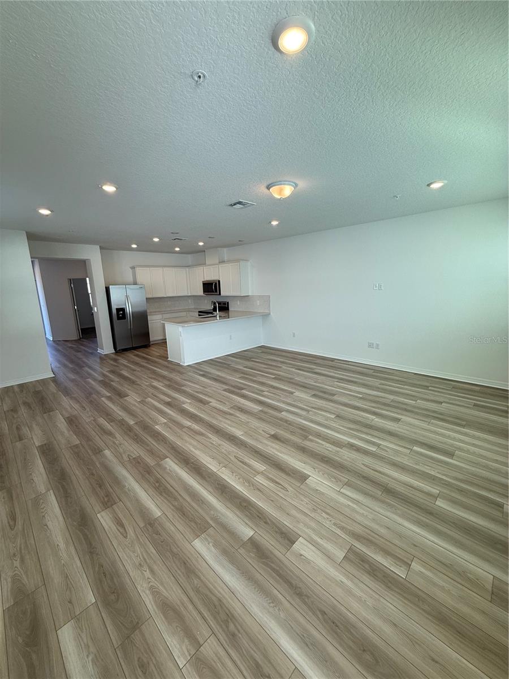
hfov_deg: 85.7
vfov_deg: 102.1
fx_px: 274
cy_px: 340
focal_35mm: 14
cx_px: 254
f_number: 2.2
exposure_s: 1/153
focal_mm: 2.22
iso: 64
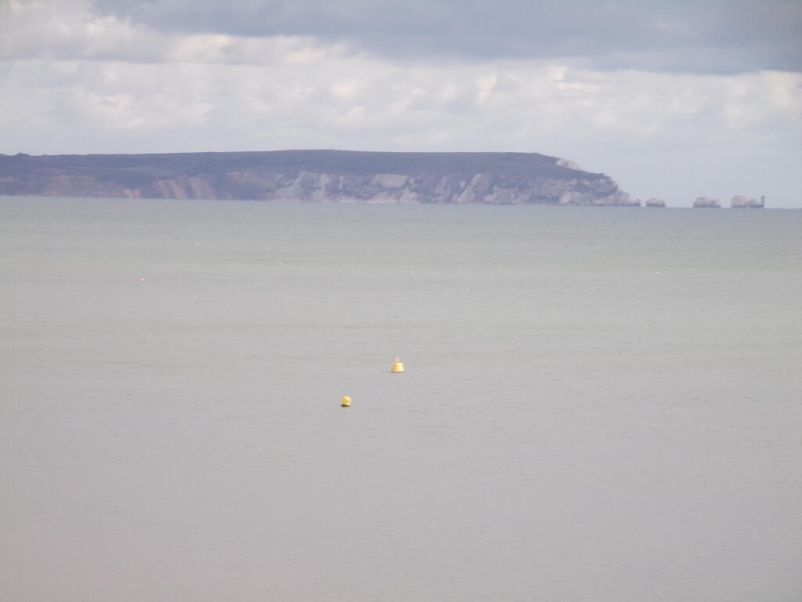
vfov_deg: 7.4
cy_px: 301
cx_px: 401
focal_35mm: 201
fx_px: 4657
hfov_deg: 9.8
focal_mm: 36.1
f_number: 5.2
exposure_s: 1/300
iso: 80
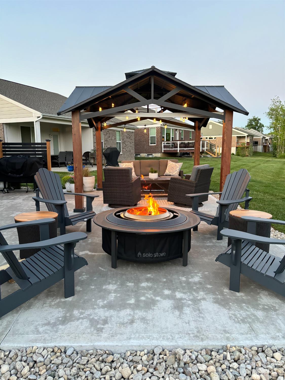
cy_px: 190
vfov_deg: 67.3
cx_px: 142
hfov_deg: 53.1
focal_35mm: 26
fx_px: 285
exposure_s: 1/60
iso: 400
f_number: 1.6
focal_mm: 5.96
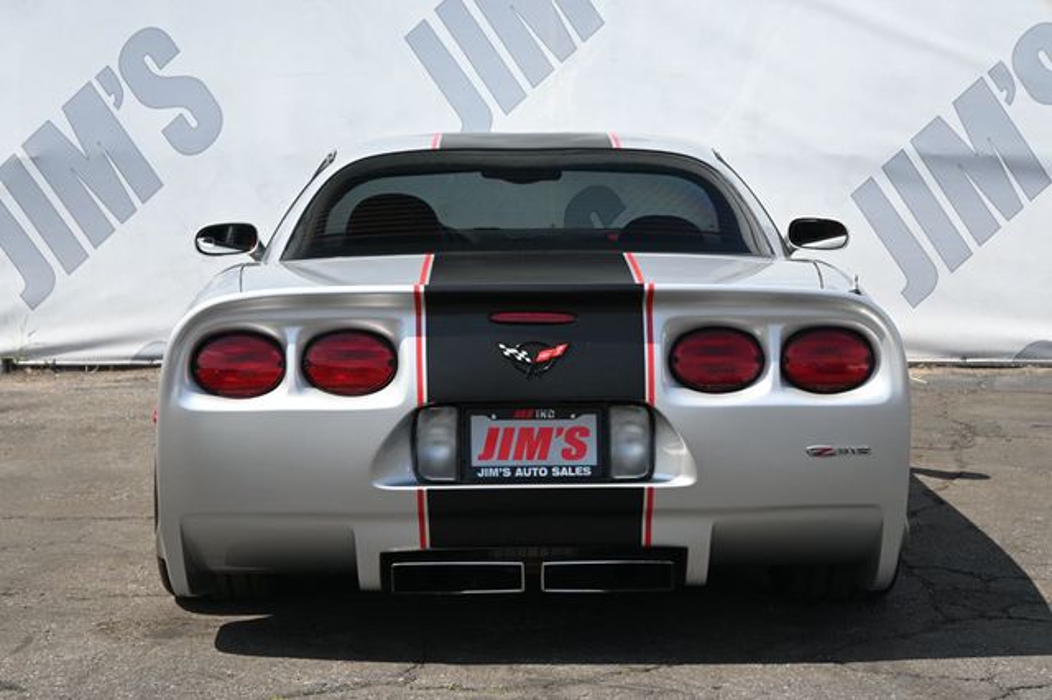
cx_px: 526
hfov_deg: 27.0
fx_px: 2190
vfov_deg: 18.2
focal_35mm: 75
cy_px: 350
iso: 180
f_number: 6.3
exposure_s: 1/250
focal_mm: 50
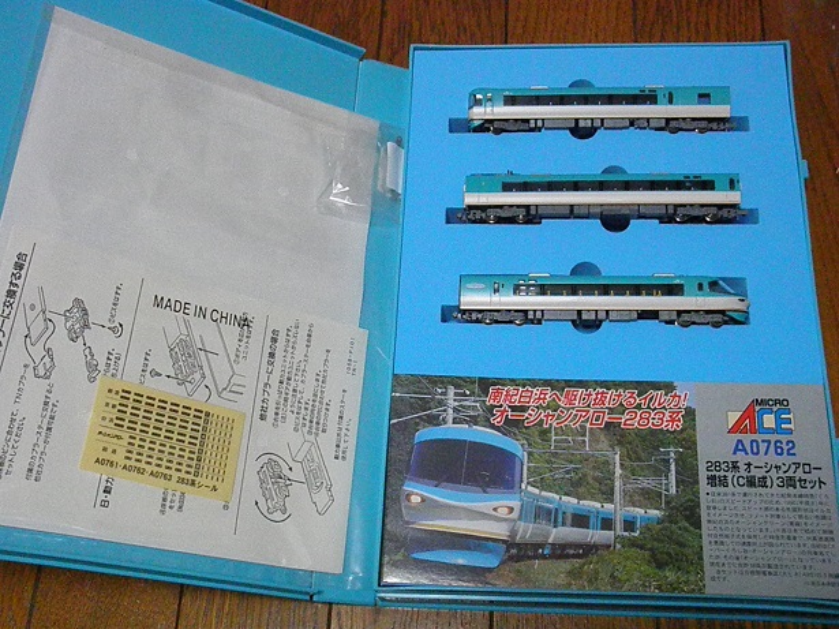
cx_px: 420
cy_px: 314
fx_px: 994
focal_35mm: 41
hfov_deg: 45.8
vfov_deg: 35.1
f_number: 3.9
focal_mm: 7.3
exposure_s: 1/125
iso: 2500
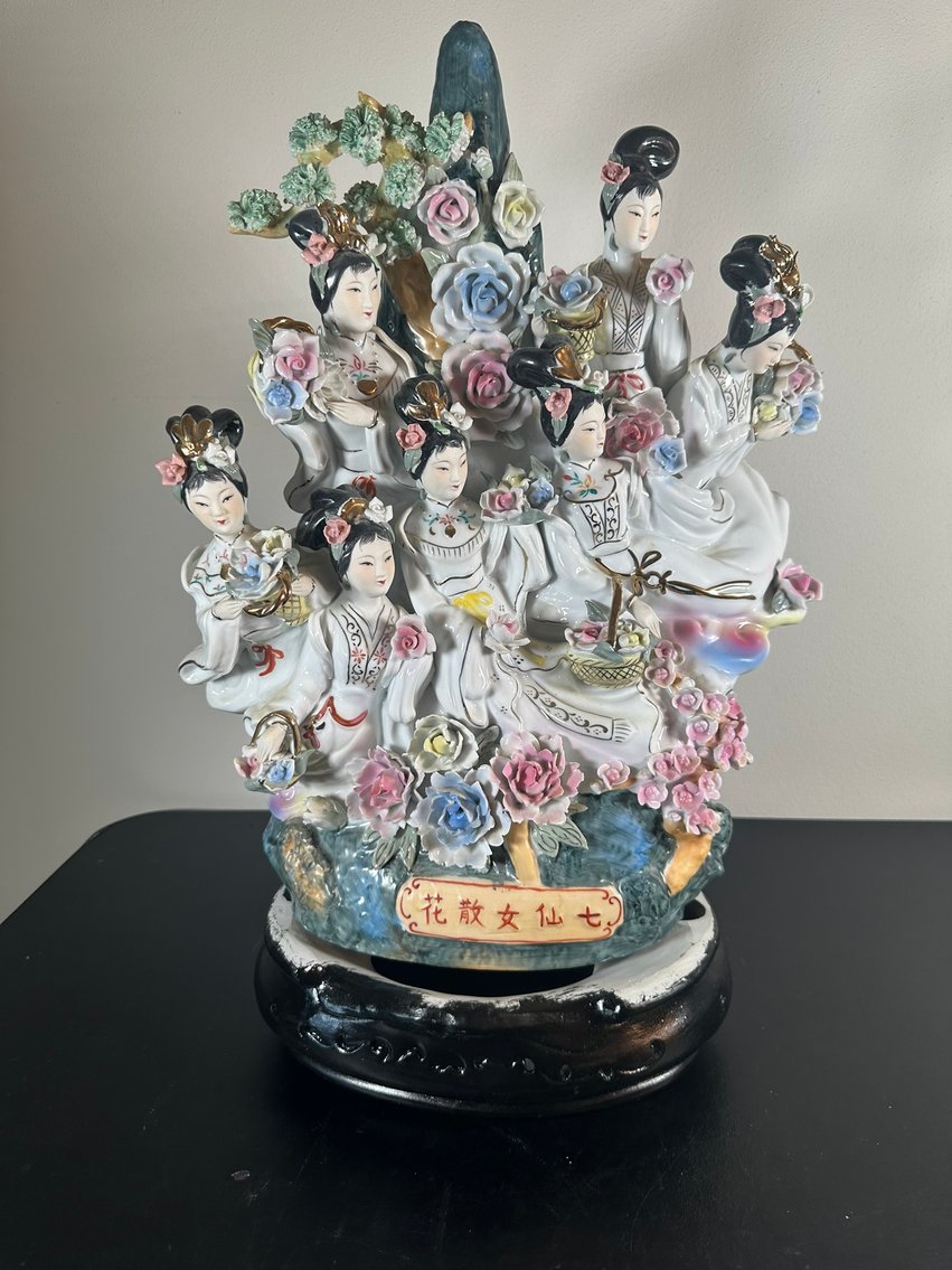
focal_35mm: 24
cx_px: 476
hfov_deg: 56.8
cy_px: 635
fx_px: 880
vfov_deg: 71.6
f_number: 1.78
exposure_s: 1/120
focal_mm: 6.86
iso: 100
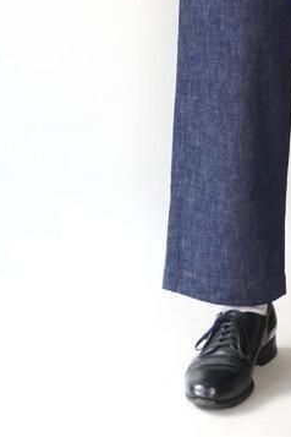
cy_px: -128
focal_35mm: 138
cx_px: 295
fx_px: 1678
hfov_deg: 9.8
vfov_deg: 14.2
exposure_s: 1/50
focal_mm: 33
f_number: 5
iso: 1000
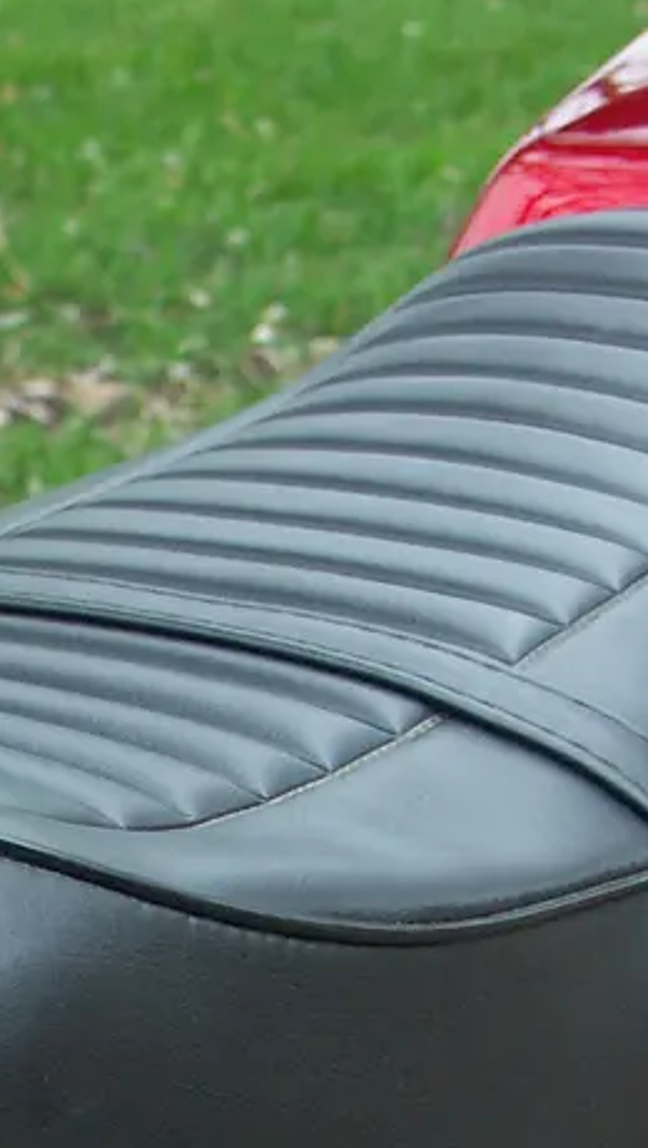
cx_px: -150
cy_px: 1469
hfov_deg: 8.8
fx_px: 4146
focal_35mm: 136
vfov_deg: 15.1
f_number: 2.8
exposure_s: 1/25
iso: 100
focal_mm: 9.24
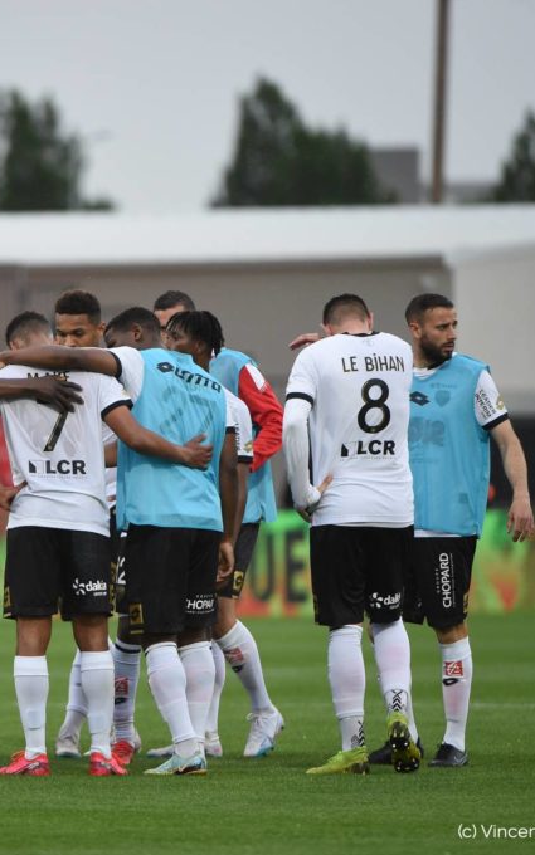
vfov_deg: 3.4
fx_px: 14324
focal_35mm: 614
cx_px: 40
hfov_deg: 2.1
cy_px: 428
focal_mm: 400
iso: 1600
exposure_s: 1/1000
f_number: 4
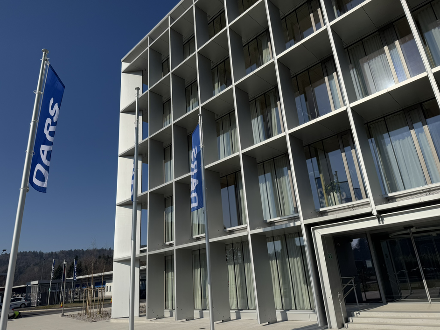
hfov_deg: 71.6
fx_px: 305
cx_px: 220
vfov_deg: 56.8
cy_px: 165
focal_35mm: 24
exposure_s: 1/9009
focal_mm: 6.76
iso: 80
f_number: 1.78
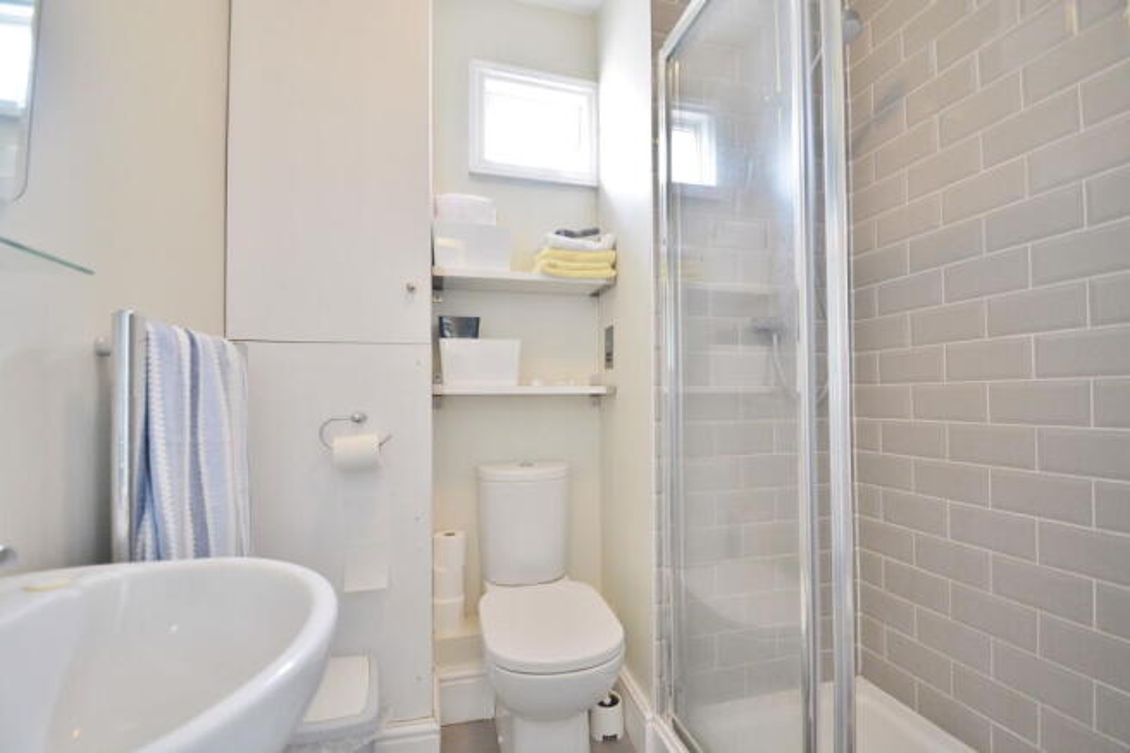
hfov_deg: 100.4
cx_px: 565
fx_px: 471
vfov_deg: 77.3
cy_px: 376
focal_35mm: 15
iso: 1250
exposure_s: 1/30
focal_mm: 10
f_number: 3.5
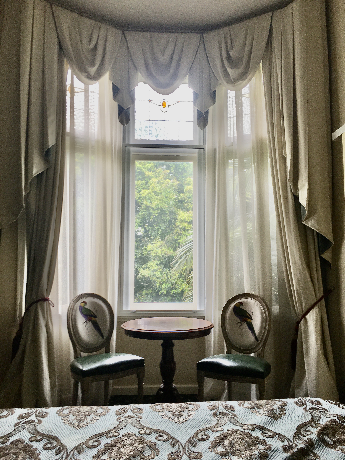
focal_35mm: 29
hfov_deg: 48.2
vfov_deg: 61.7
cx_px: 172
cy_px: 230
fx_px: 385
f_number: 2.2
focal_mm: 4.15
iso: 32
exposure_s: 1/50
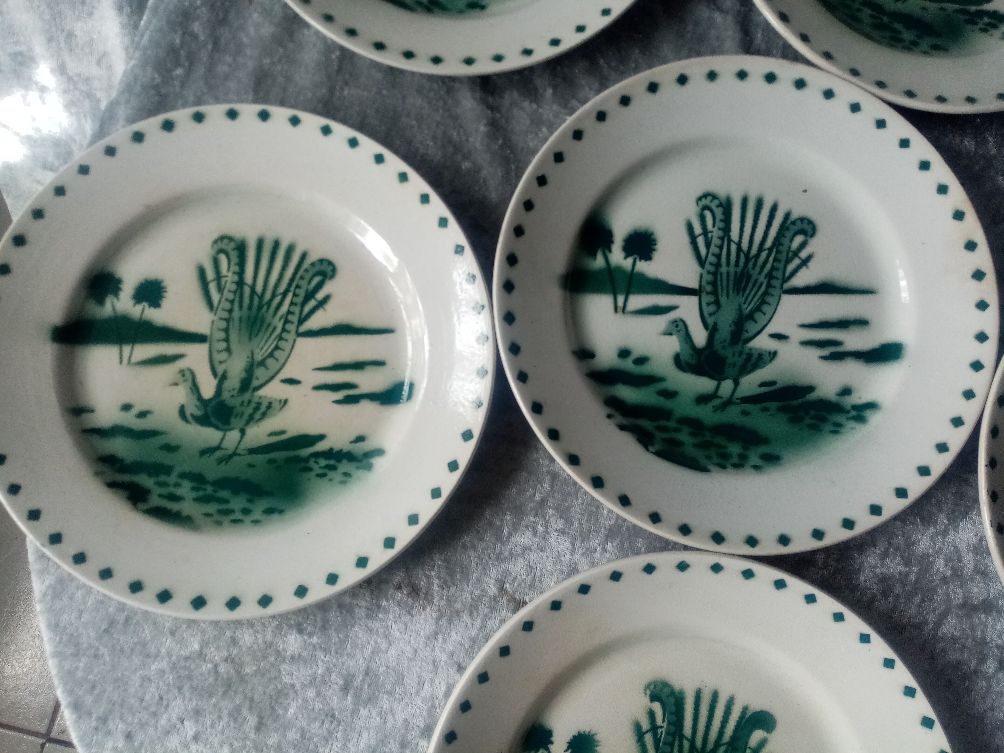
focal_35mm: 26
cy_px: 376
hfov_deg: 67.3
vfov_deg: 53.1
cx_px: 502
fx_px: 754
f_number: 1.8
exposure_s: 1/100
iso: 105
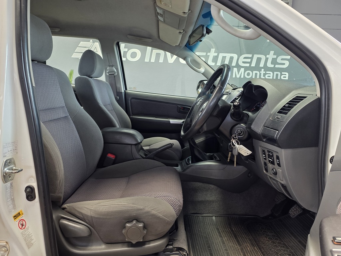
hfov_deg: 73.9
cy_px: 128
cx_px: 170
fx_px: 227
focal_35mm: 23
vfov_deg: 58.9
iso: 125
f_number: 1.7
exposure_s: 1/180
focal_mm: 6.25
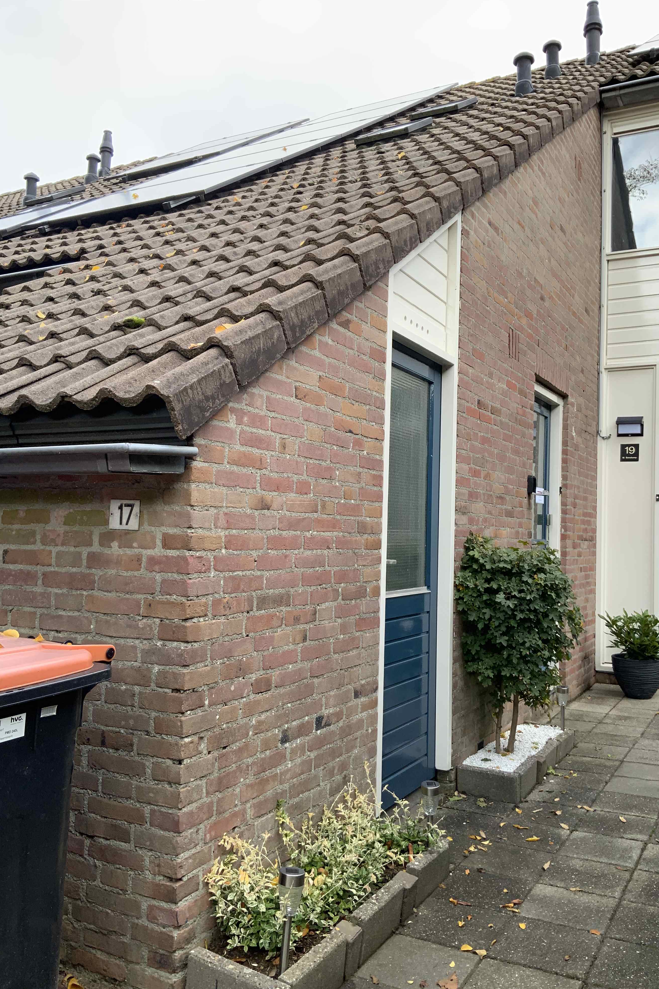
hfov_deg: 42.3
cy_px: 495
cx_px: 344
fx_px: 851
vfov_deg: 60.3
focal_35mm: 31
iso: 16
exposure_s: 1/215
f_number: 1.8
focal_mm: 3
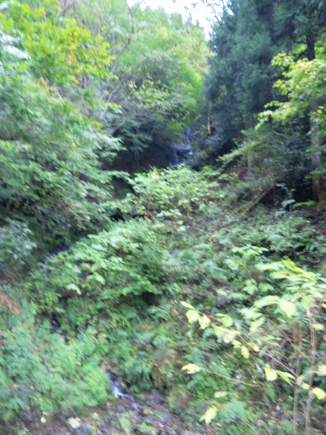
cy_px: 218
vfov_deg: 61.7
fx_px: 364
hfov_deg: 48.2
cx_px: 163
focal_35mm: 29
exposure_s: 1/4.74
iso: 100
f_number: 2.8
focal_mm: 4.82
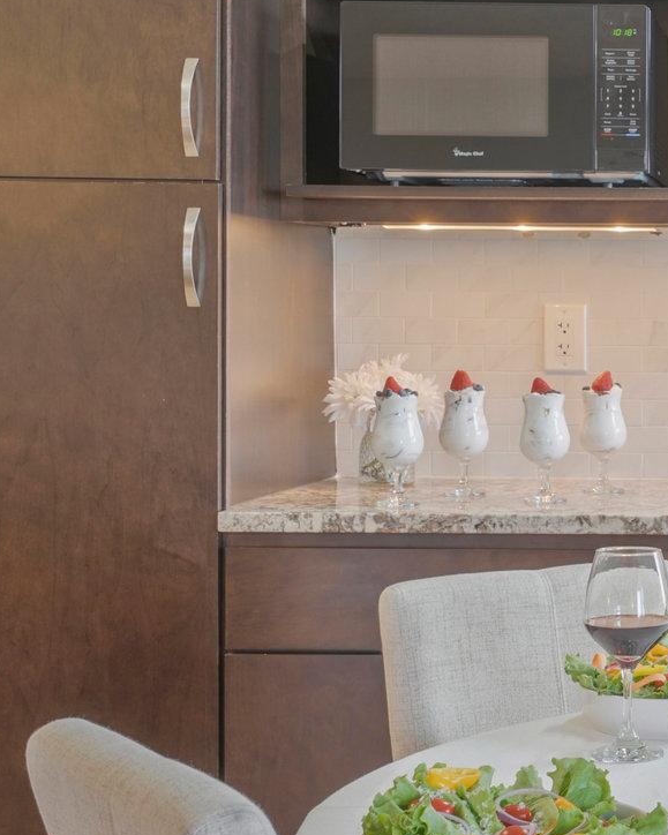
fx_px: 2101
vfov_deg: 22.4
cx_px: 935
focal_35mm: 85
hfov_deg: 16.7
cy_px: 329
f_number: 8
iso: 320
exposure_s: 1/13
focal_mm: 32
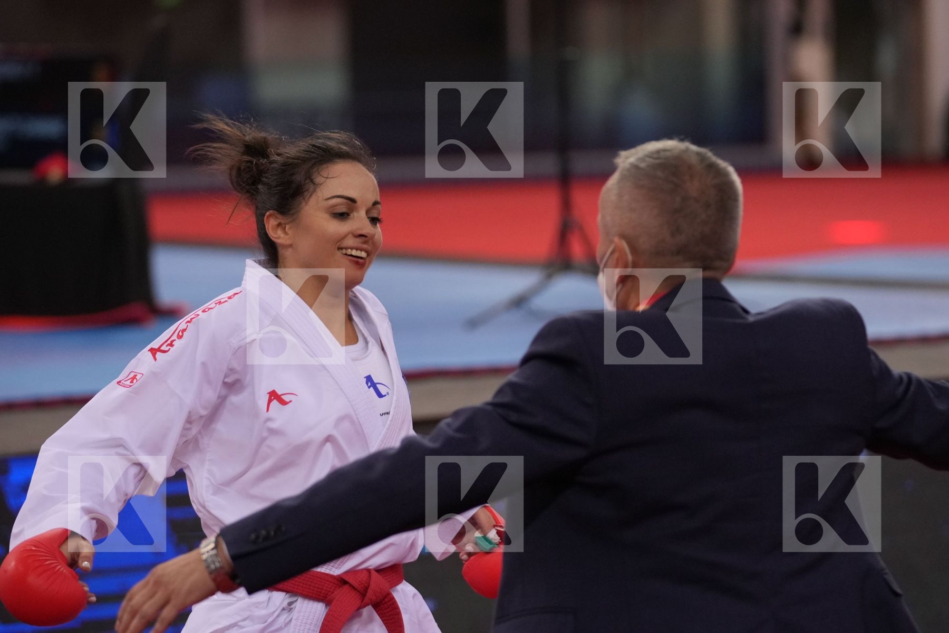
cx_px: 474
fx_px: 5087
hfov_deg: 10.7
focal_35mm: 193
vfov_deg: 7.1
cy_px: 316
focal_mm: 129
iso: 2500
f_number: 2.8
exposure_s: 1/1000
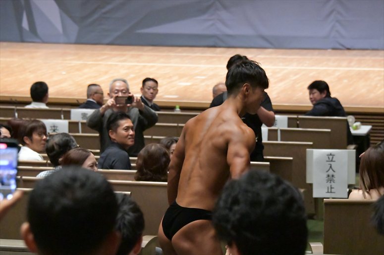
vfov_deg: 8.7
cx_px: 192
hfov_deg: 13.1
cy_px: 128
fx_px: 1674
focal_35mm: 157
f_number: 5.6
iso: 20000
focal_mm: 105
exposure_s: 1/400
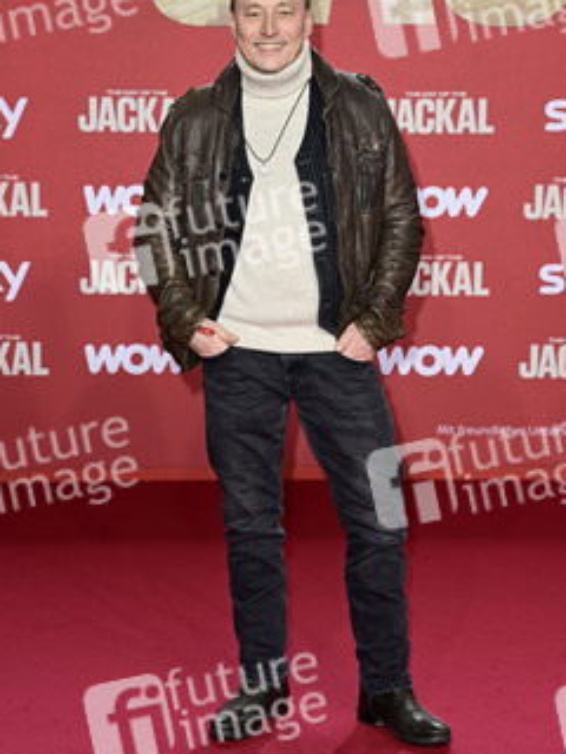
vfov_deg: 23.3
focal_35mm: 84
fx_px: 1831
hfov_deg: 17.6
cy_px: 356
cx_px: 274
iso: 640
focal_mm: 70
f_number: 5
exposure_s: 1/250
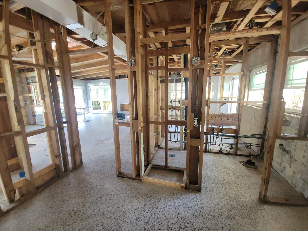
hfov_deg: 106.2
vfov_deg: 89.9
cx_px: 154
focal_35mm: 13
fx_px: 116
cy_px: 116
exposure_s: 1/60
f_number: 2.2
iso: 320
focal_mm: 2.2
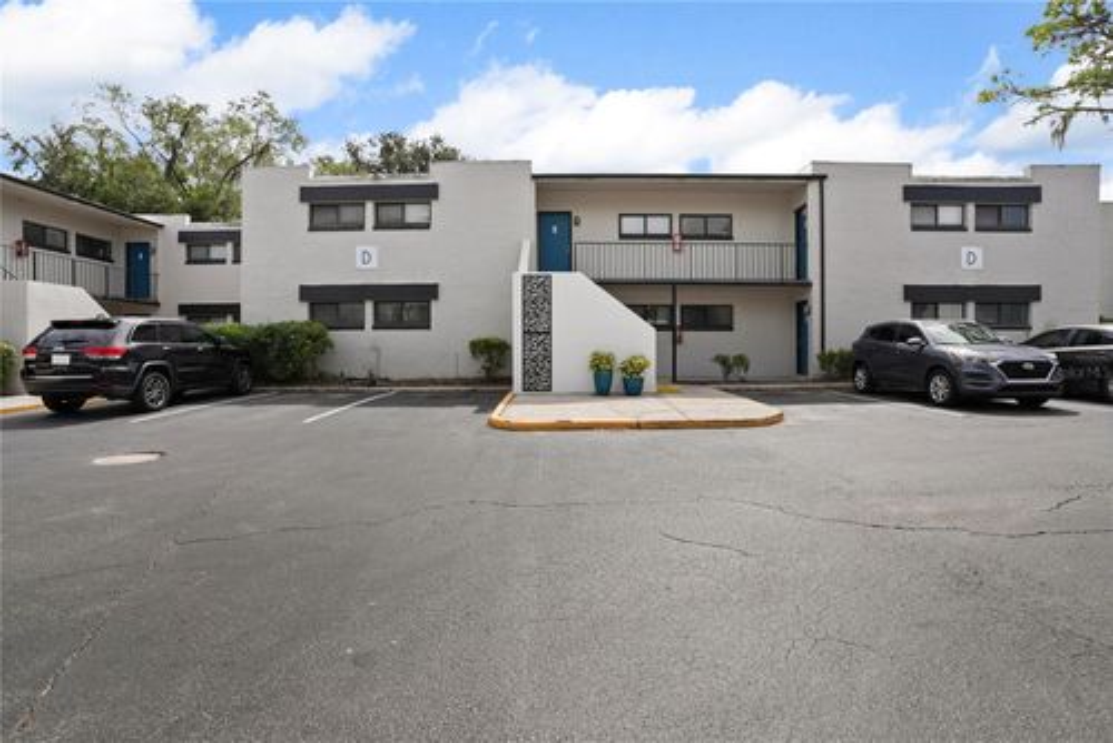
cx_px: 556
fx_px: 526
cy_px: 372
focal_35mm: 17
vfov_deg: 70.5
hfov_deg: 93.2
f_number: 8
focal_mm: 17
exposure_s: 1/200
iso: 250
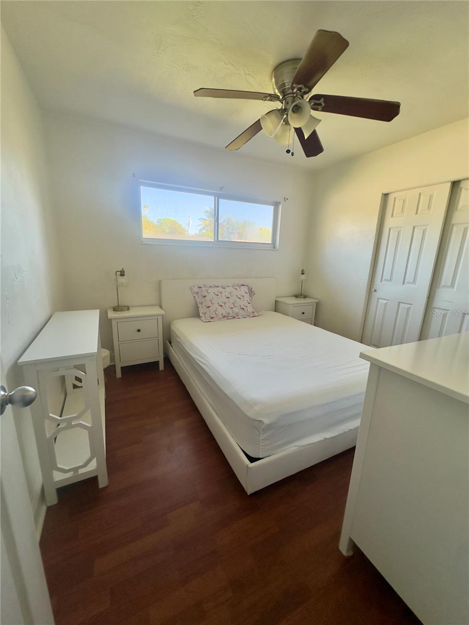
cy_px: 312
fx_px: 253
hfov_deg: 85.7
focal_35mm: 14
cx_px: 234
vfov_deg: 102.1
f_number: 2.2
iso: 40
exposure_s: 1/146
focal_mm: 2.22
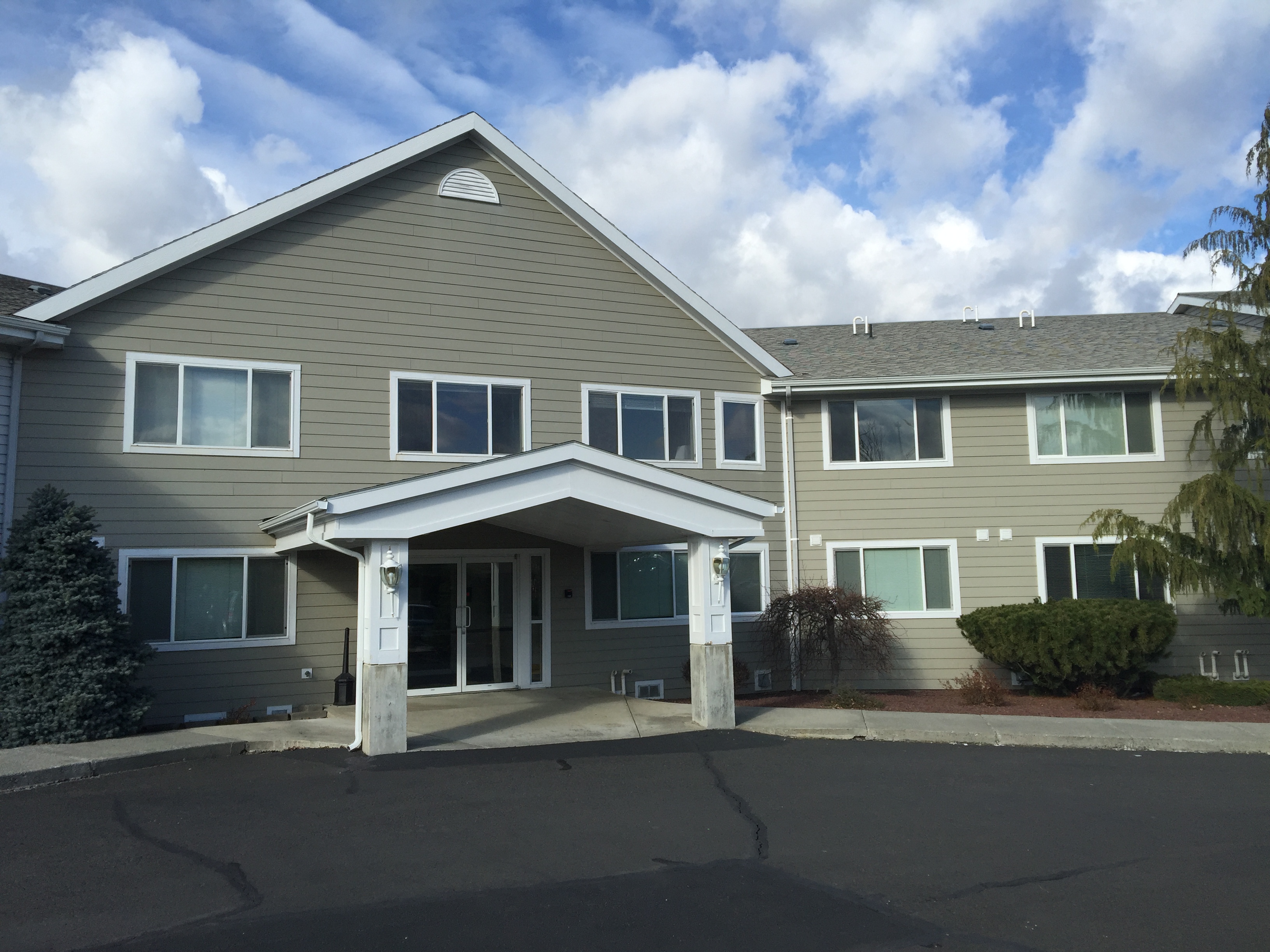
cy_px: 476
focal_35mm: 29
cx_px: 635
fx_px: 1064
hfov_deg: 61.7
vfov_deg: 48.2
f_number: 2.2
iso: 32
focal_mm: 4.15
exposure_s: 1/1980
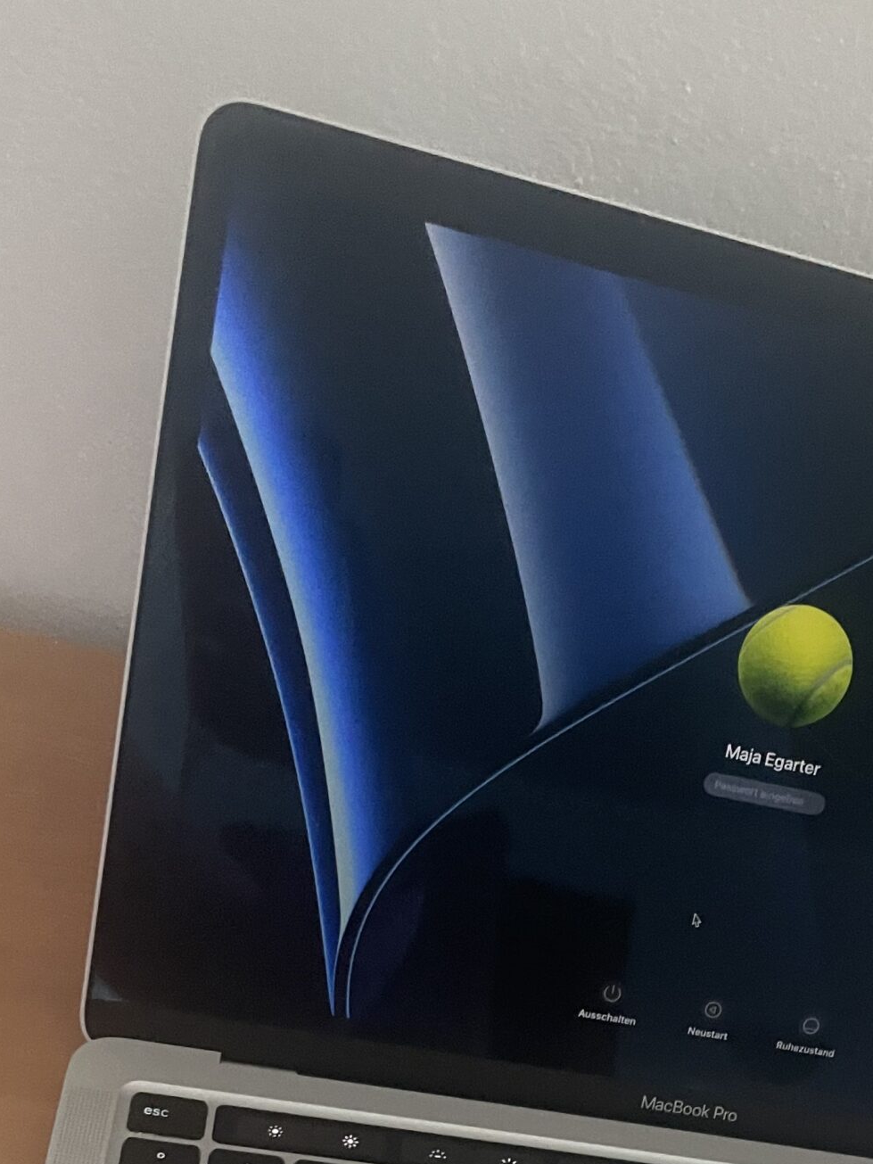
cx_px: 695
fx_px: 1715
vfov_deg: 35.1
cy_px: 1070
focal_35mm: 51
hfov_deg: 28.0
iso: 640
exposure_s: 1/34
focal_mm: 4.2
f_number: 1.6
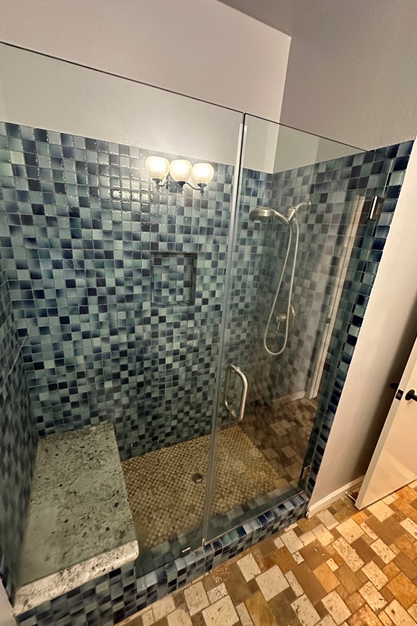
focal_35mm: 15
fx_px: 261
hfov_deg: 77.3
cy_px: 321
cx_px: 205
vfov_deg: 100.4
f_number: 2.2
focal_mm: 2.22
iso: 1000
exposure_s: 1/60
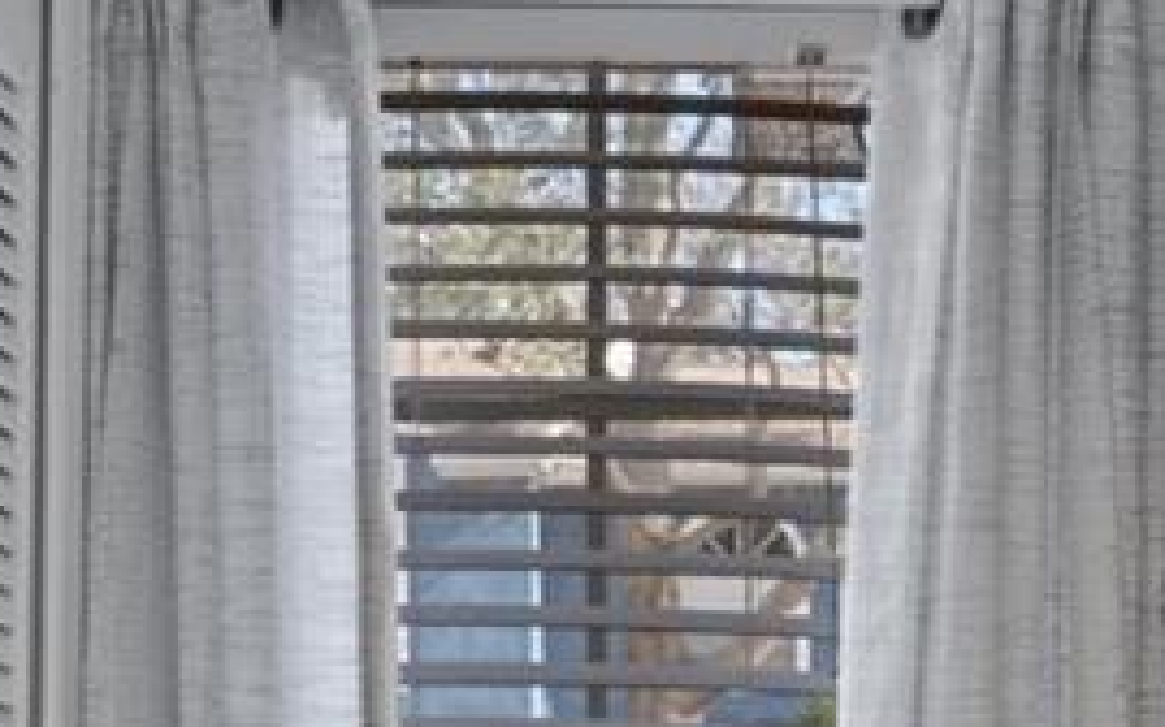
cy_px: 948
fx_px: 3270
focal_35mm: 103
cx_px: 697
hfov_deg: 20.2
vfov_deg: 12.3
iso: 320
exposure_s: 1/3
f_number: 8
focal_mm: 17
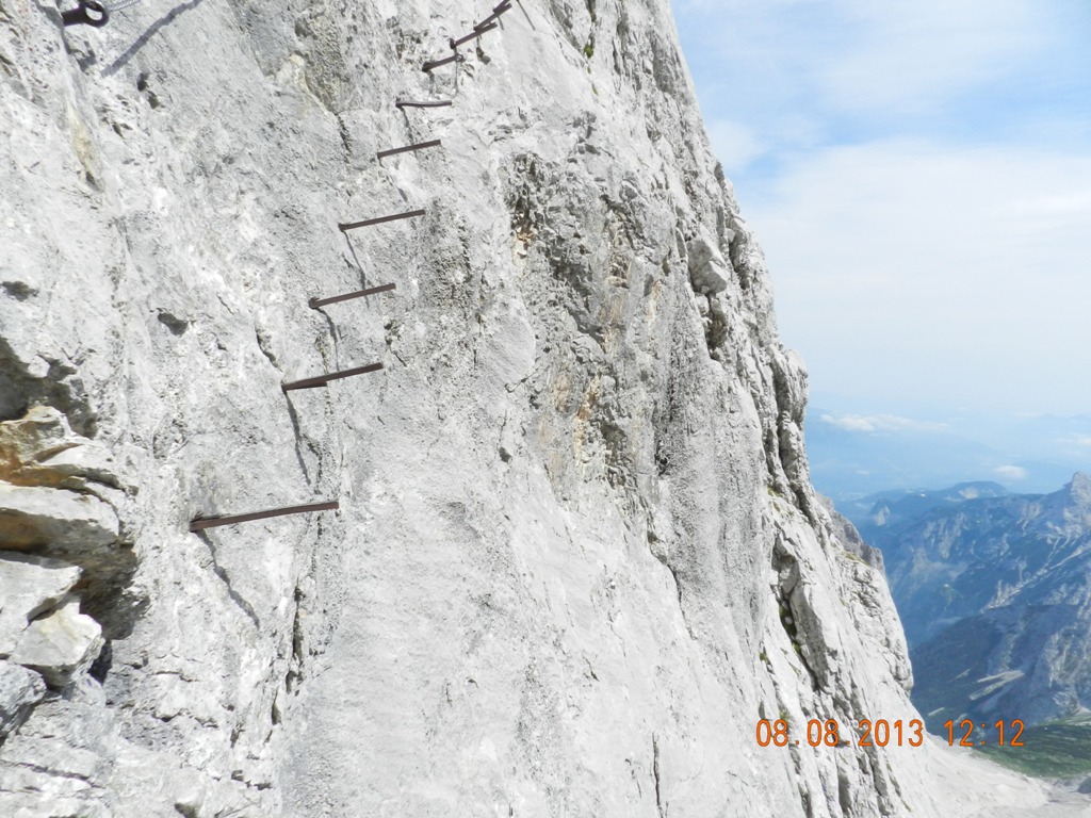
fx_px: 725
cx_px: 546
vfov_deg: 58.9
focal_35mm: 23
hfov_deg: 73.9
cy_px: 409
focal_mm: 4
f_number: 4.5
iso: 160
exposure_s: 1/1000
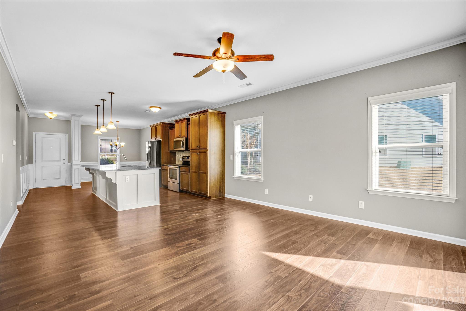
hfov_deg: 100.4
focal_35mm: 15
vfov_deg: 77.3
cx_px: 233
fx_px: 194
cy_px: 156
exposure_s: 1/20
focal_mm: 10
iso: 250
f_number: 9
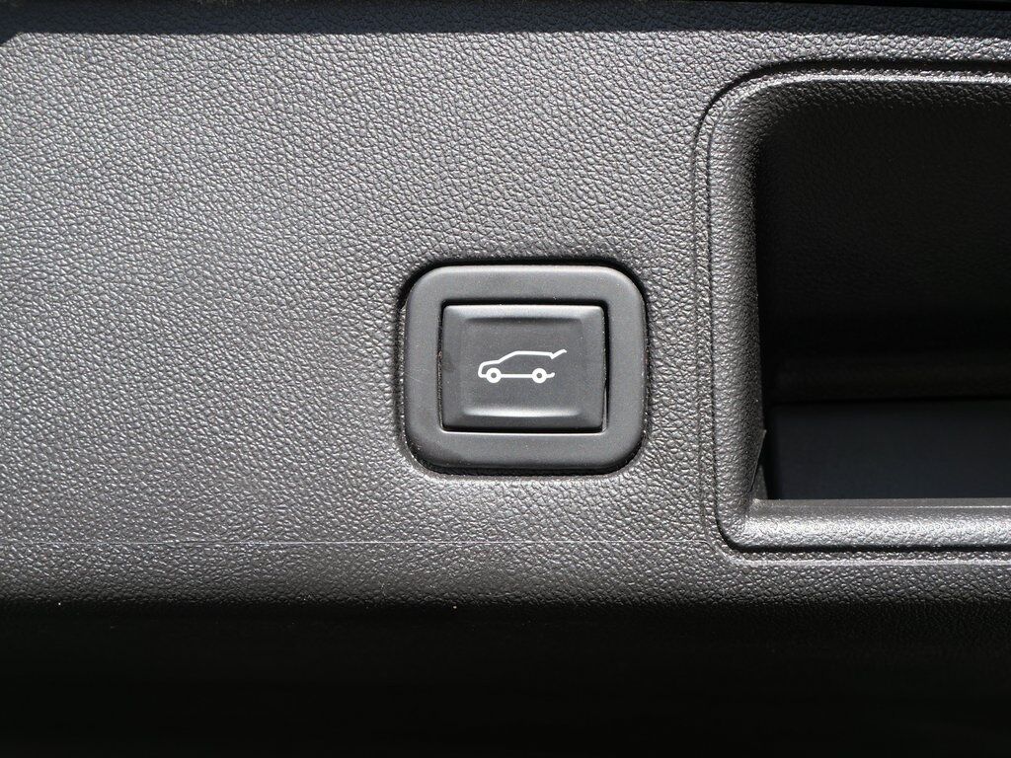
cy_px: 379
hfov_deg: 38.2
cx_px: 506
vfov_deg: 29.1
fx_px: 1460
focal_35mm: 50
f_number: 7.1
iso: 200
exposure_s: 1/160
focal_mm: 25
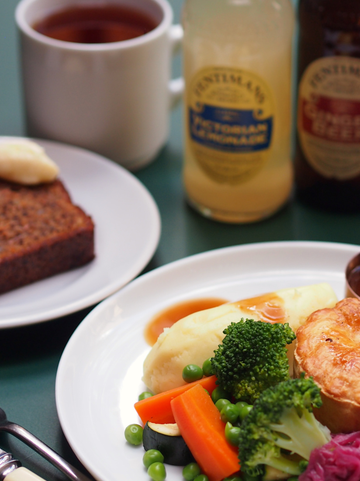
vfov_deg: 15.0
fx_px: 1817
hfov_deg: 11.3
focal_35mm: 131
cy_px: 193
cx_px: 248
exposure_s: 1/160
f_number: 2.2
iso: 200
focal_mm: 45
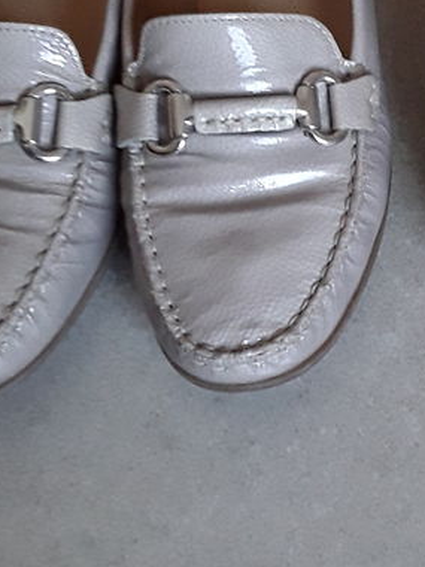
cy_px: 143
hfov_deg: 20.1
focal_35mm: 71
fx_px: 1162
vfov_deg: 27.0
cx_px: 429
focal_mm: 2.91
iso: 160
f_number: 1.9
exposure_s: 1/33
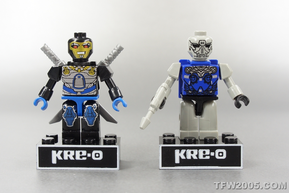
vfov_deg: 36.8
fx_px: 289
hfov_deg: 53.1
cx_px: 144
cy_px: 96
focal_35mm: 36
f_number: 8
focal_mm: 24
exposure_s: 1/60
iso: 400
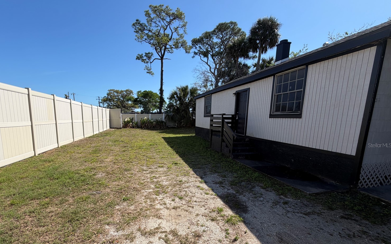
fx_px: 170
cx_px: 182
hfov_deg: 97.7
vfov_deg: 70.6
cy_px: 145
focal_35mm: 16
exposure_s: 1/789
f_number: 2.2
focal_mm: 2.22
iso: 20
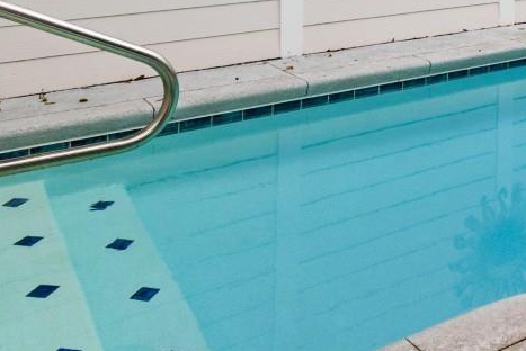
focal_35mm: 52
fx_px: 760
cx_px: 550
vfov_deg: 22.7
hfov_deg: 34.1
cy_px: -127
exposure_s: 1/60
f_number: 4.5
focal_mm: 10
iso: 100
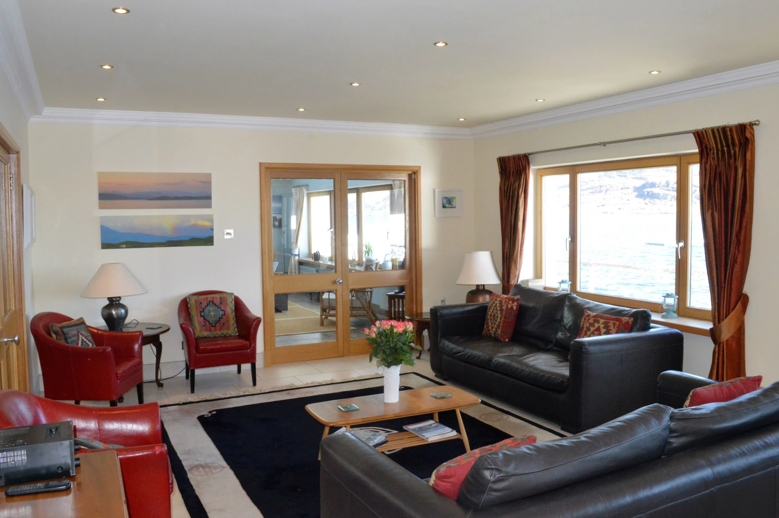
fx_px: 584
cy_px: 259
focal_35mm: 27
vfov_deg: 47.8
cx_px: 390
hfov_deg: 67.4
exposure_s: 1/60
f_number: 14
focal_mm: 18
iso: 2000
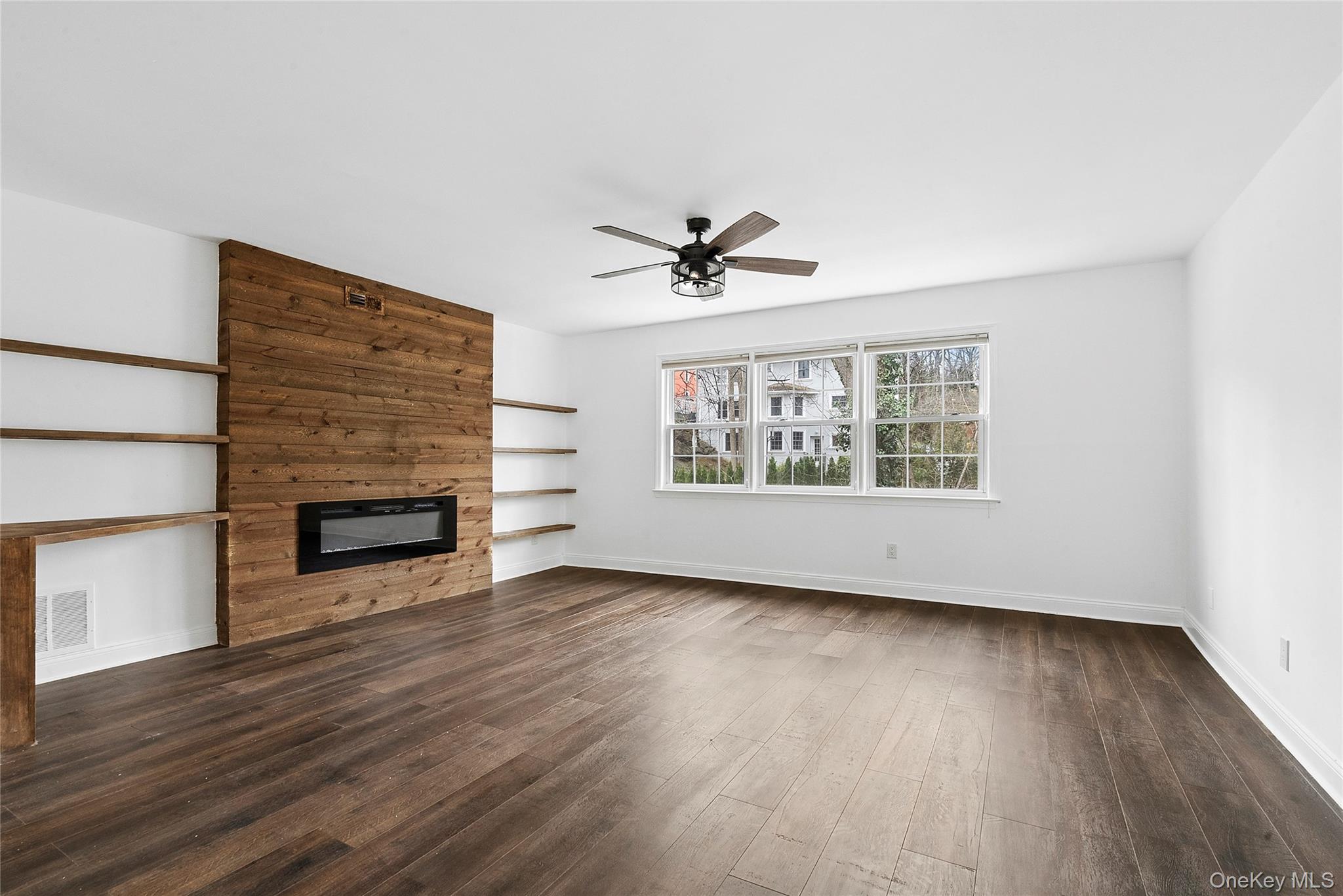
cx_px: 672
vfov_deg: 73.8
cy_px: 448
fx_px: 597
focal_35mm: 16
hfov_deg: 96.7
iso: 1600
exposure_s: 1/8
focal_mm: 16
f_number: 16
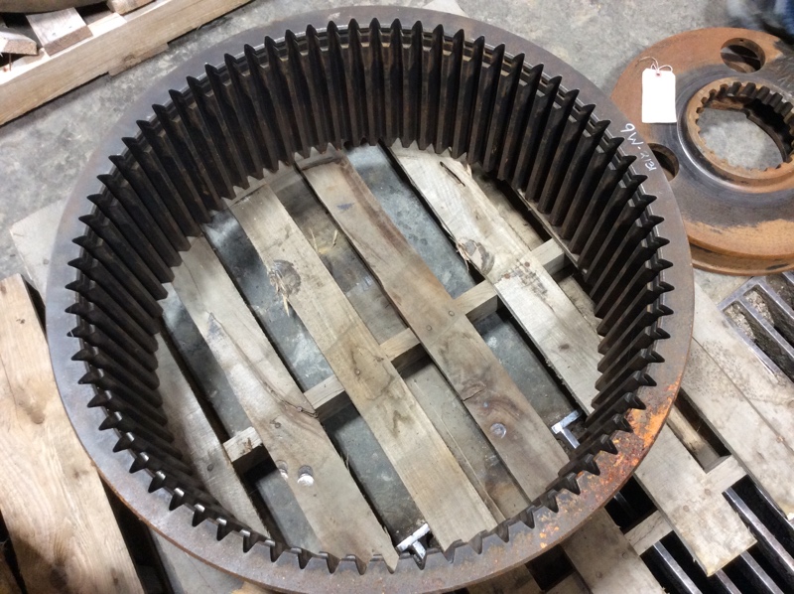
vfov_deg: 44.1
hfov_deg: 56.9
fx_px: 733
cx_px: 397
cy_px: 297
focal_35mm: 32
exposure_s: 1/24
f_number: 2.4
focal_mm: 3.3
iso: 100
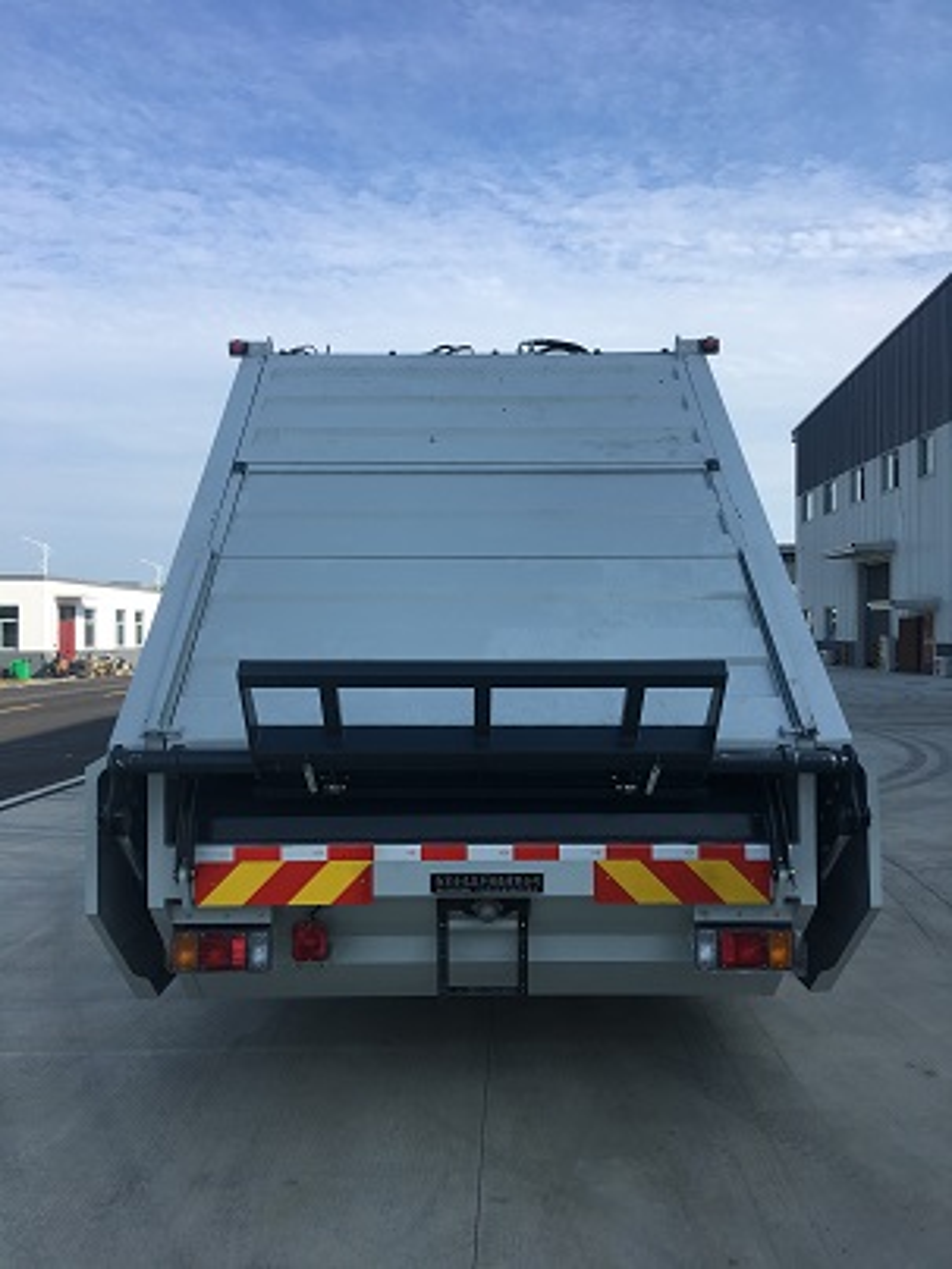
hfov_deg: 48.2
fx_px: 1063
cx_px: 476
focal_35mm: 29
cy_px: 634
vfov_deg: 61.7
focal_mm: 4.15
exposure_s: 1/1148
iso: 25
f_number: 2.2
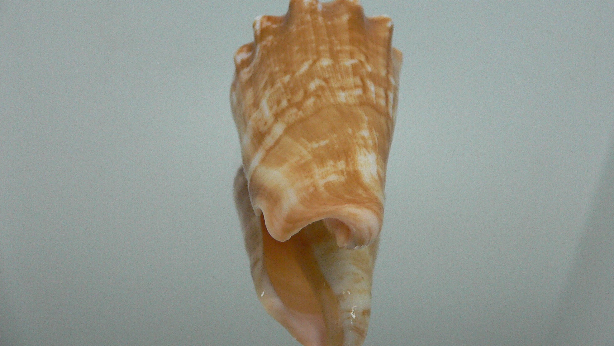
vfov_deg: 30.4
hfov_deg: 51.6
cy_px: 157
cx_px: 311
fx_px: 635
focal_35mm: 39
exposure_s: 1/60
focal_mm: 4.6
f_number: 2.8
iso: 200
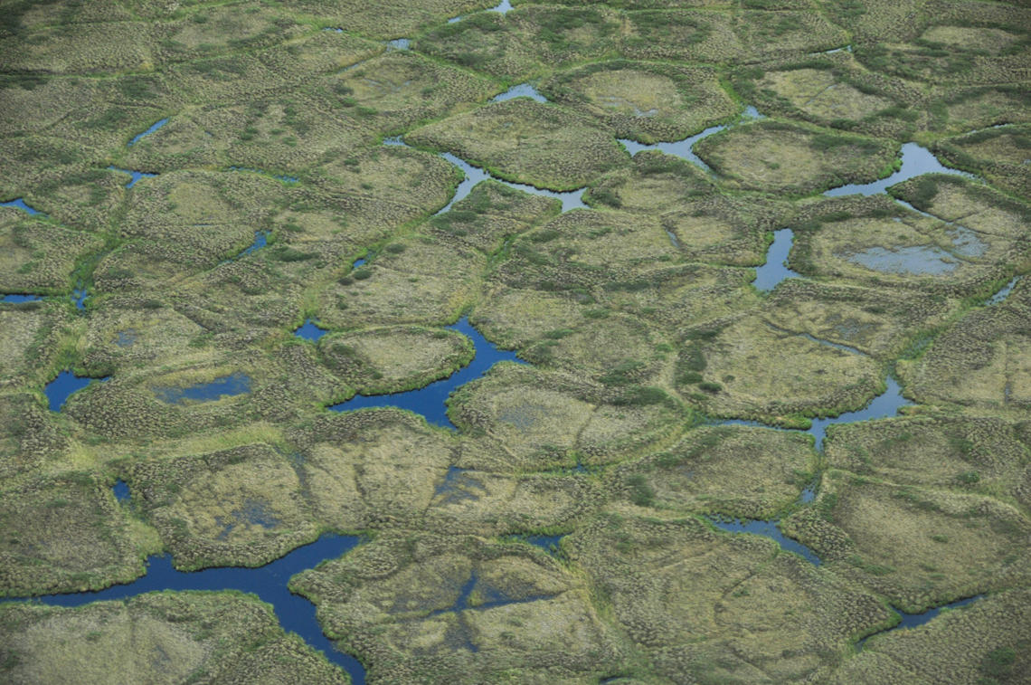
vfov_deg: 11.1
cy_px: 342
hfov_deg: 16.7
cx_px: 516
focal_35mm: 123
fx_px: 3518
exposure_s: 1/400
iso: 200
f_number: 5
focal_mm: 82
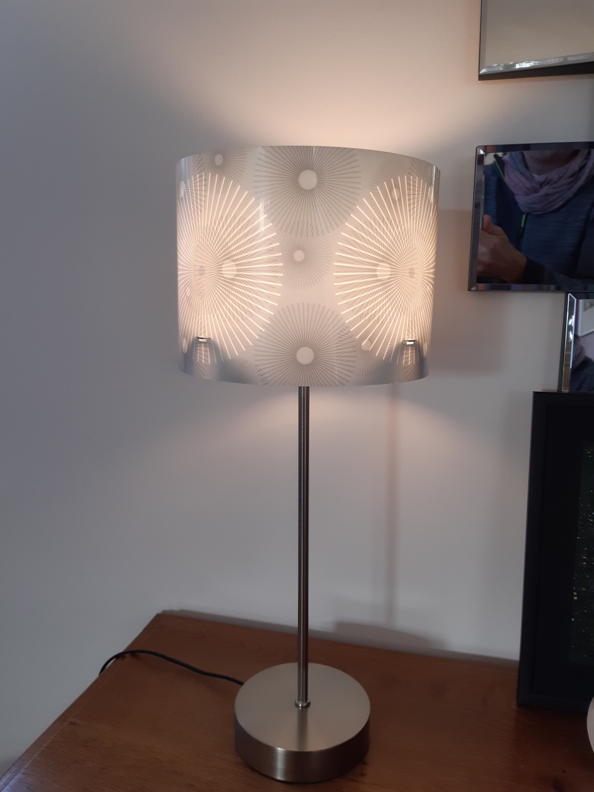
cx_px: 297
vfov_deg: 67.3
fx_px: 595
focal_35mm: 26
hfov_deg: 53.1
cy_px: 396
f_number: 1.7
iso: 64
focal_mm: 3.92
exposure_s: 1/100
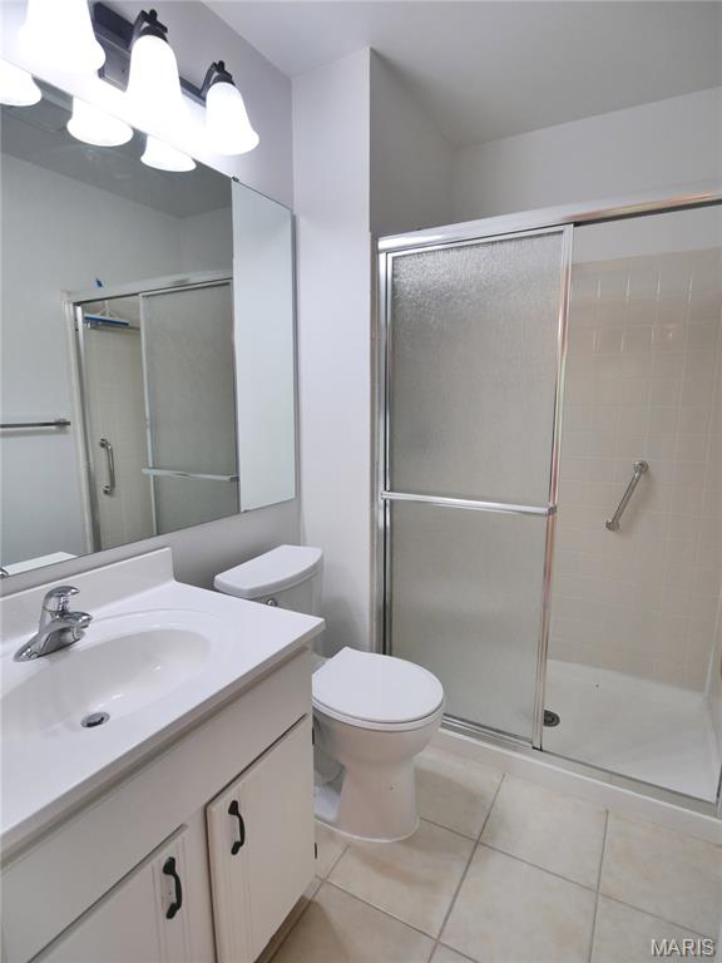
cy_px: 482
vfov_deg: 87.8
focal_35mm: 18
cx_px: 361
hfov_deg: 71.6
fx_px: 501
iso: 800
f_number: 4
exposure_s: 1/30
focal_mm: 9
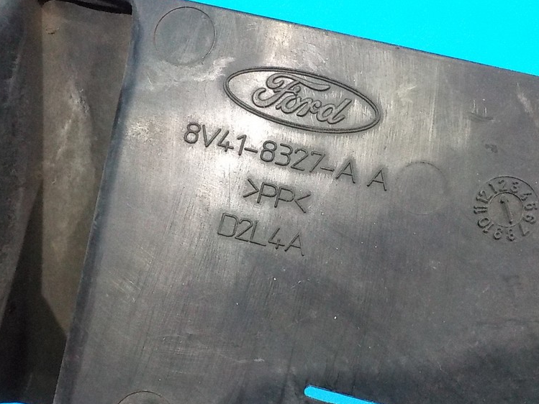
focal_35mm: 41
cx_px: 338
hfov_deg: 45.4
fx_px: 639
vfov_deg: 35.1
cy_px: 202
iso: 800
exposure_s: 1/60
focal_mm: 4.1
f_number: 3.3
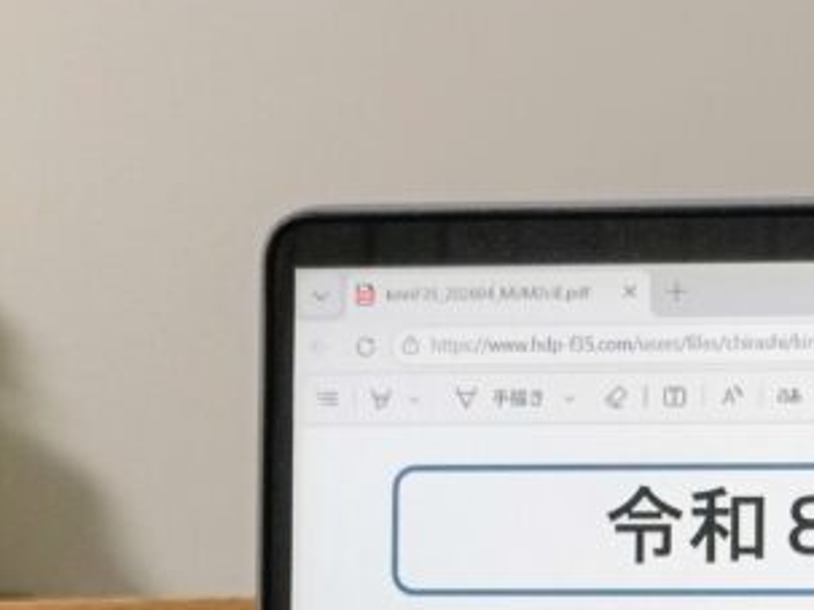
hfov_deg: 11.4
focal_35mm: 169
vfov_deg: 8.6
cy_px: 957
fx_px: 3972
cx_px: 1026
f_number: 1.7
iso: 320
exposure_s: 1/50
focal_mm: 4.7
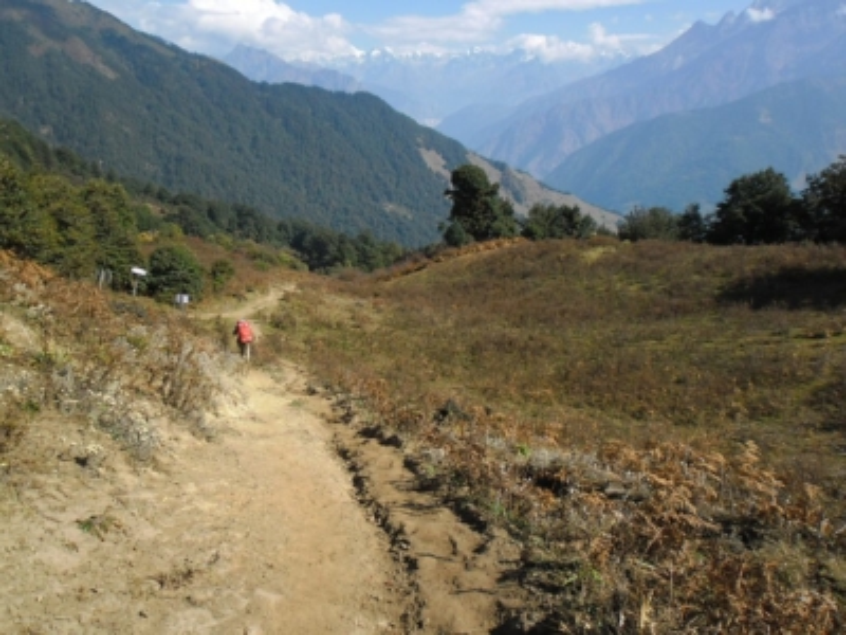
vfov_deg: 51.4
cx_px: 423
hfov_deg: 65.3
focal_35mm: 27
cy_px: 318
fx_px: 660
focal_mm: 4.8
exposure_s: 1/899
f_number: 2.9
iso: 80
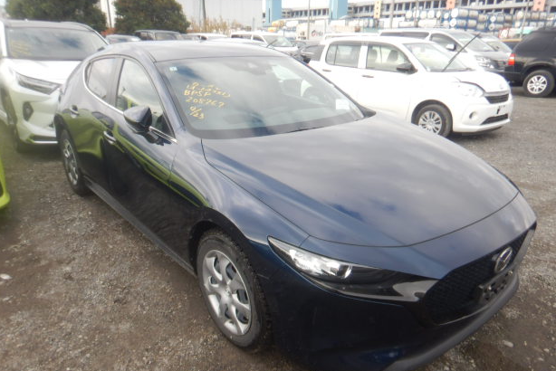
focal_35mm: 26
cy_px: 211
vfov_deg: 49.5
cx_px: 281
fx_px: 402
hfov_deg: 69.4
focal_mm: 4.3
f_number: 2.8
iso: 125
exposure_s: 1/125
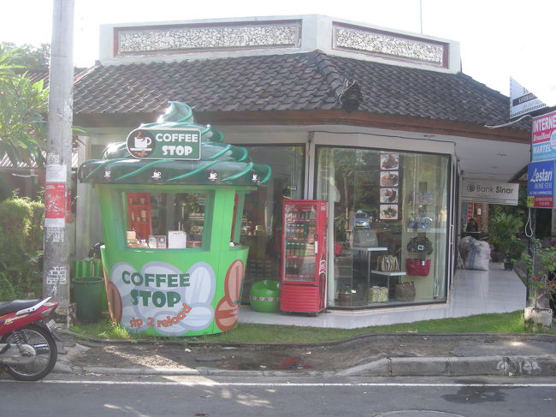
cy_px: 208
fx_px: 787
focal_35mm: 49
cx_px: 278
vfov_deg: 29.7
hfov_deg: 38.9
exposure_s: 1/135
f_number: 3.2
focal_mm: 7.9
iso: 50
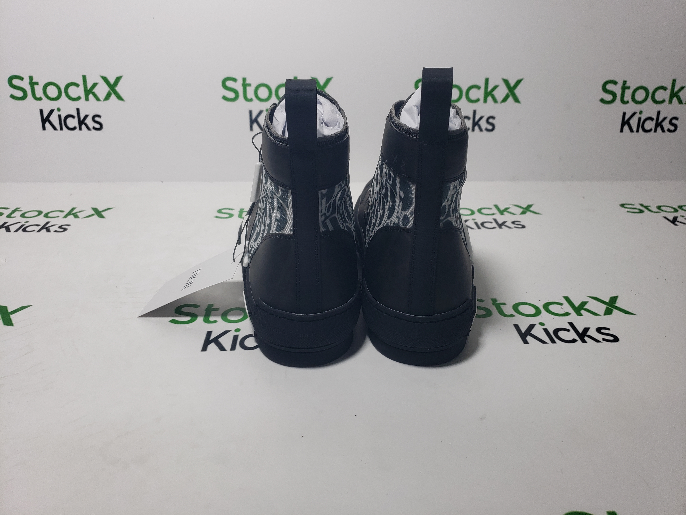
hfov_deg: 67.3
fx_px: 515
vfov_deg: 53.1
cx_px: 343
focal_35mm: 26
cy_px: 258
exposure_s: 1/453
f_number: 1.5
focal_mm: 4.3
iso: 50
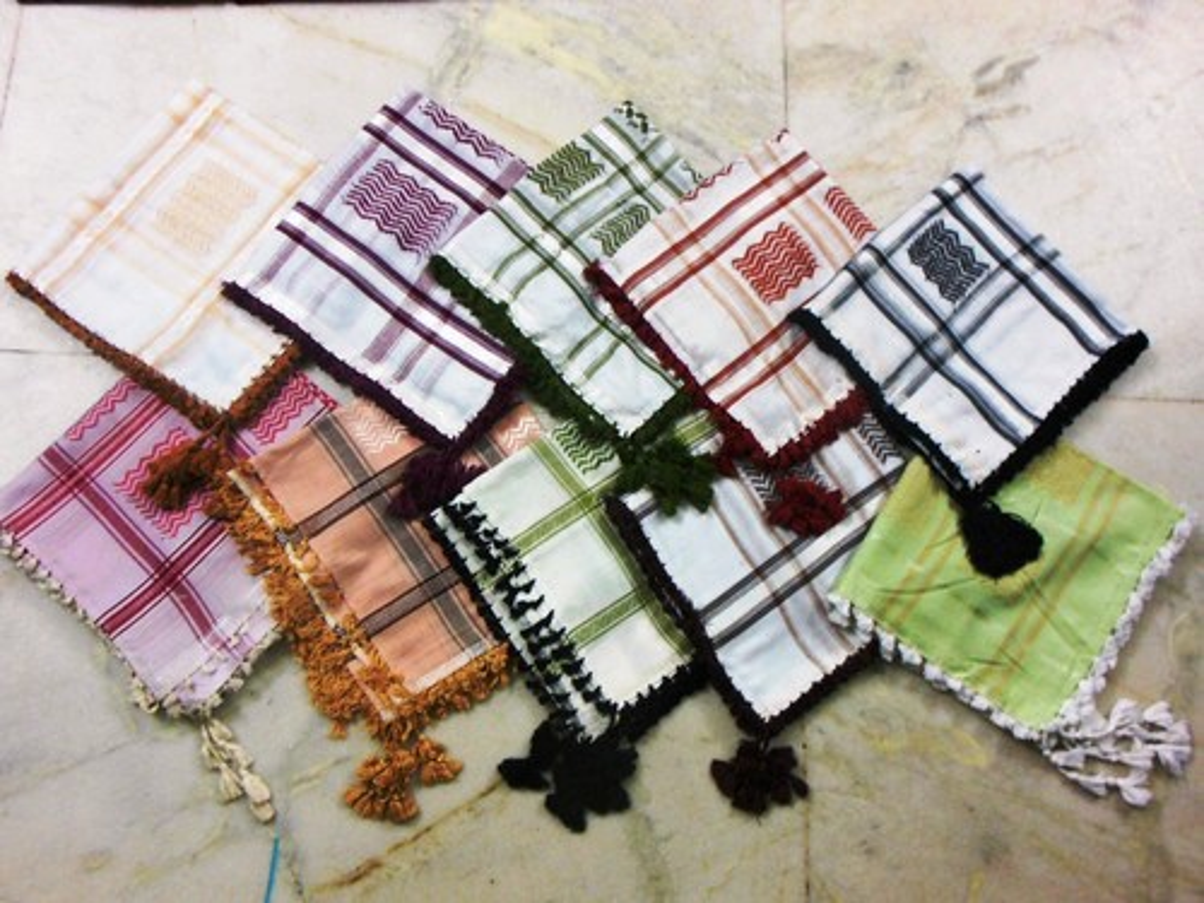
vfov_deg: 48.2
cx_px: 602
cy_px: 452
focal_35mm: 29
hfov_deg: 61.7
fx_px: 1009
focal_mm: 5.2
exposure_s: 1/8
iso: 500
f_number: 3.3
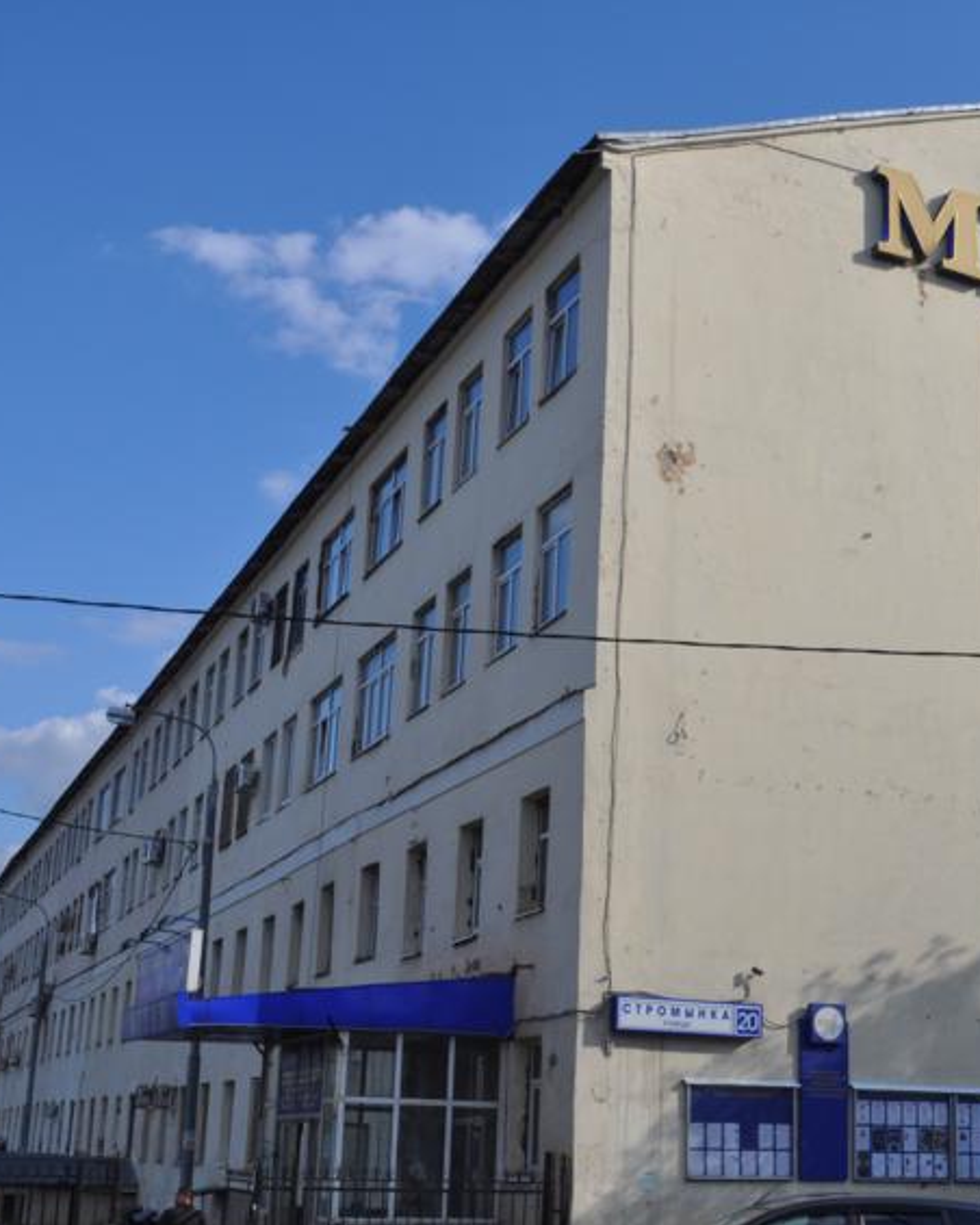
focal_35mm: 47
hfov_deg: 31.6
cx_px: 726
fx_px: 1704
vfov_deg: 39.5
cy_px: 614
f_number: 9
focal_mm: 22
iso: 200
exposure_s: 1/320
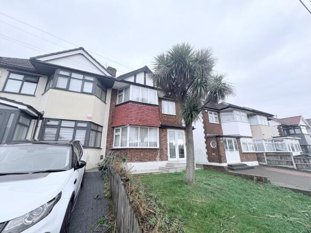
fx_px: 126
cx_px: 156
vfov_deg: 85.7
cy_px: 116
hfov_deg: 102.1
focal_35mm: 14
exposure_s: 1/143
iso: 64
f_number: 2.2
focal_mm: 2.22
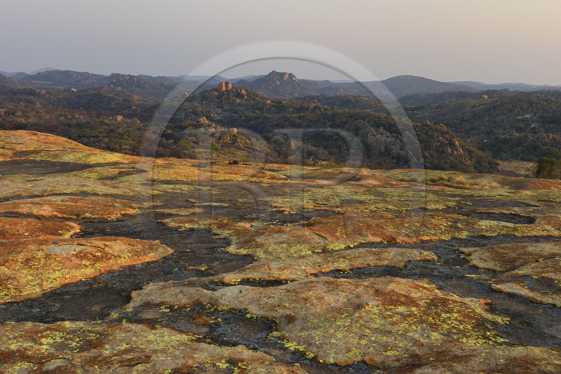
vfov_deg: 31.9
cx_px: 280
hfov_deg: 46.4
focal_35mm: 42
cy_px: 187
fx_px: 654
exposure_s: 1/160
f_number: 8
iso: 400
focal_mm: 42
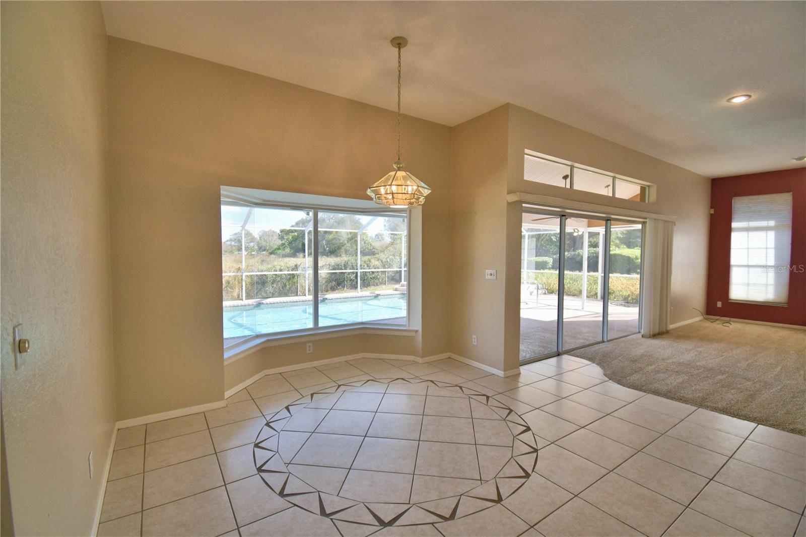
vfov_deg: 77.3
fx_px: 336
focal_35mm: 15
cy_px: 268
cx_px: 403
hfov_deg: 100.4
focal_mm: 10
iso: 200
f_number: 4.5
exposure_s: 1/160
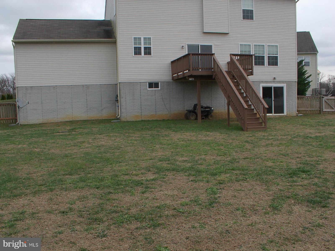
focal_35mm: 37
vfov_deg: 38.7
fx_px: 358
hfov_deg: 50.1
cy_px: 126
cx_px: 168
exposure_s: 1/150
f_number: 6.2
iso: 100
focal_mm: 5.8
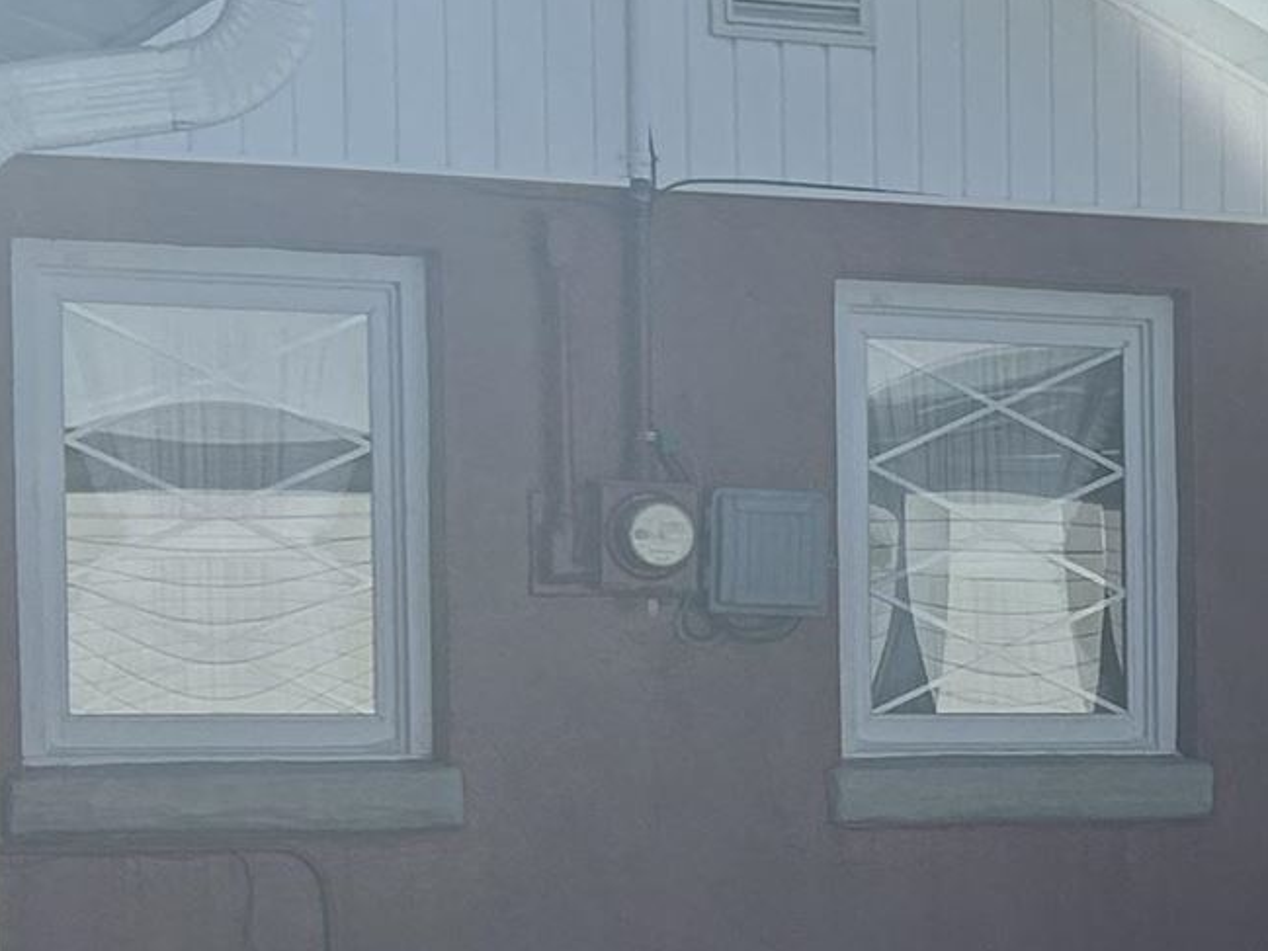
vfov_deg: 12.0
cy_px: 863
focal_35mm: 123
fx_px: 4506
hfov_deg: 14.9
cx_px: 1901
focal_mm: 5.7
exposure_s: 1/8000
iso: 50
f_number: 1.5
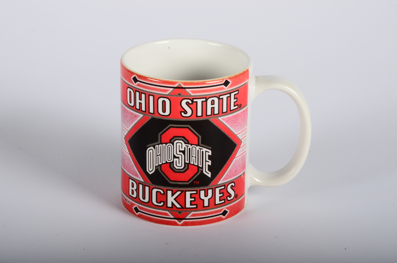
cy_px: 132
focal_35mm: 147
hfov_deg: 14.0
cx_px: 198
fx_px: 1618
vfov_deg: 9.3
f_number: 29
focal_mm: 98
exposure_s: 1/250
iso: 200
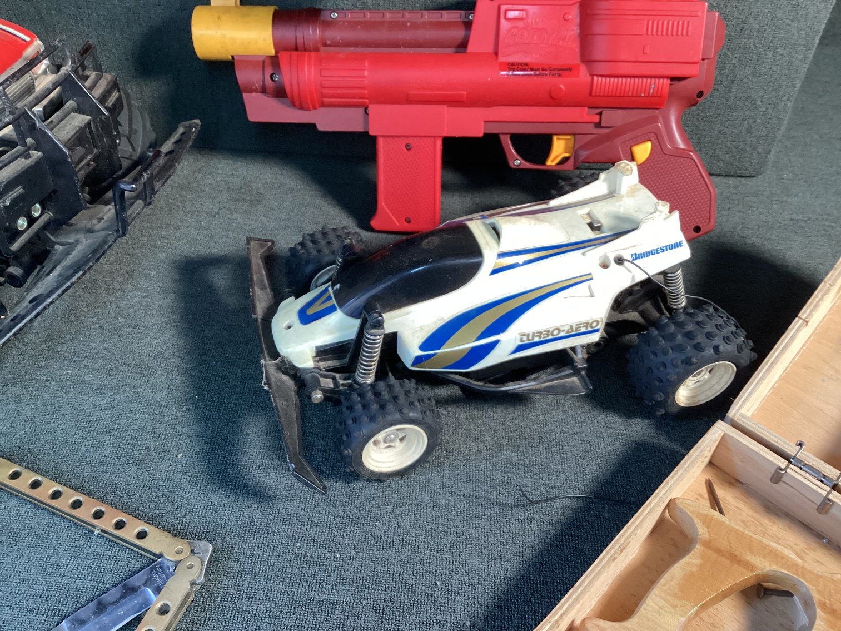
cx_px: 420
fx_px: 753
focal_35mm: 31
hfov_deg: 58.3
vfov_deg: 45.4
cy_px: 316
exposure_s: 1/60
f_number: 2.4
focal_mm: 3.3
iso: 250
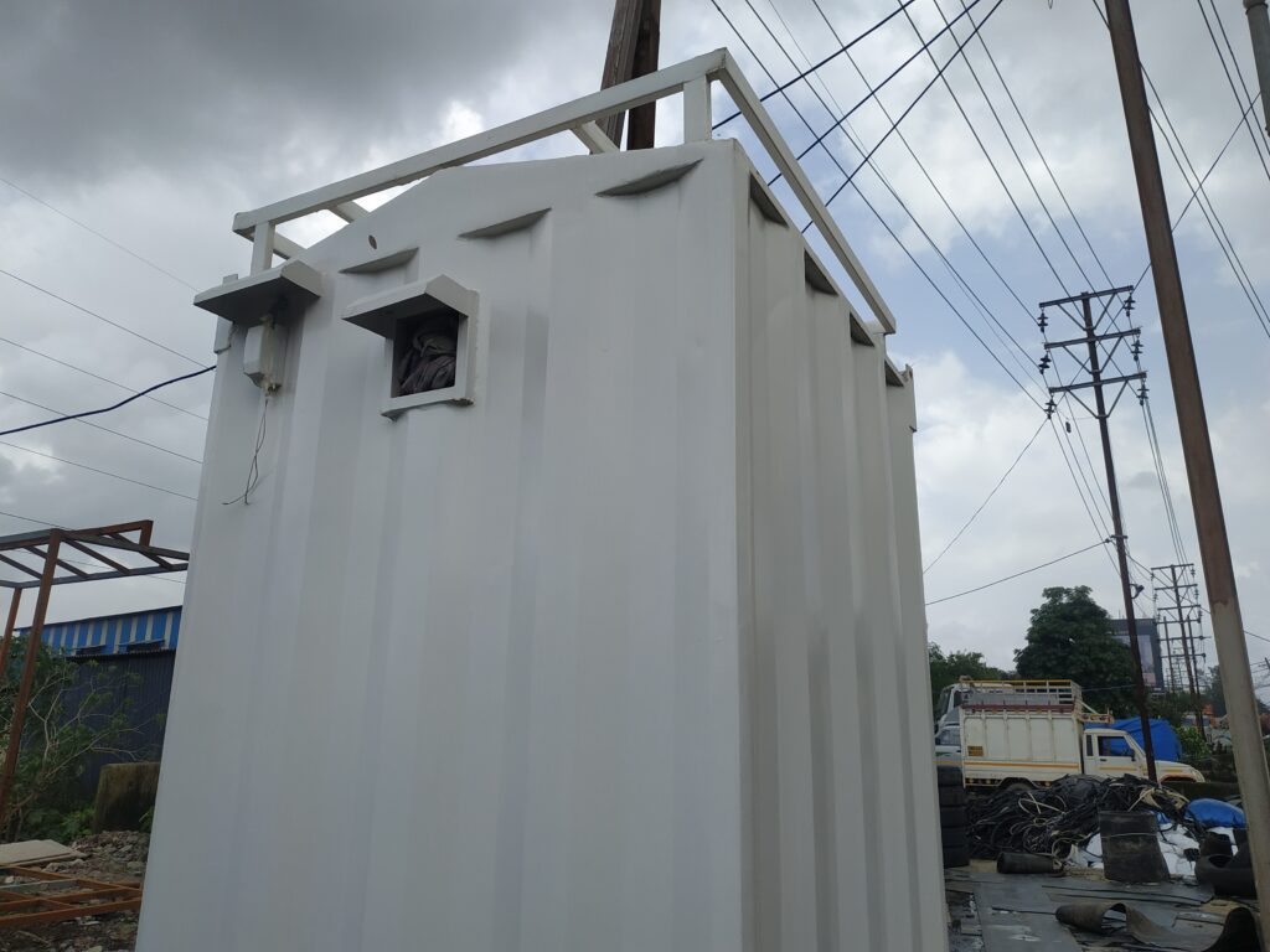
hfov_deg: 71.6
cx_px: 635
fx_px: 881
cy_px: 476
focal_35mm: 24
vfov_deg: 56.8
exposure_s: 1/2362
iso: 100
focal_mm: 3.94
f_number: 1.9
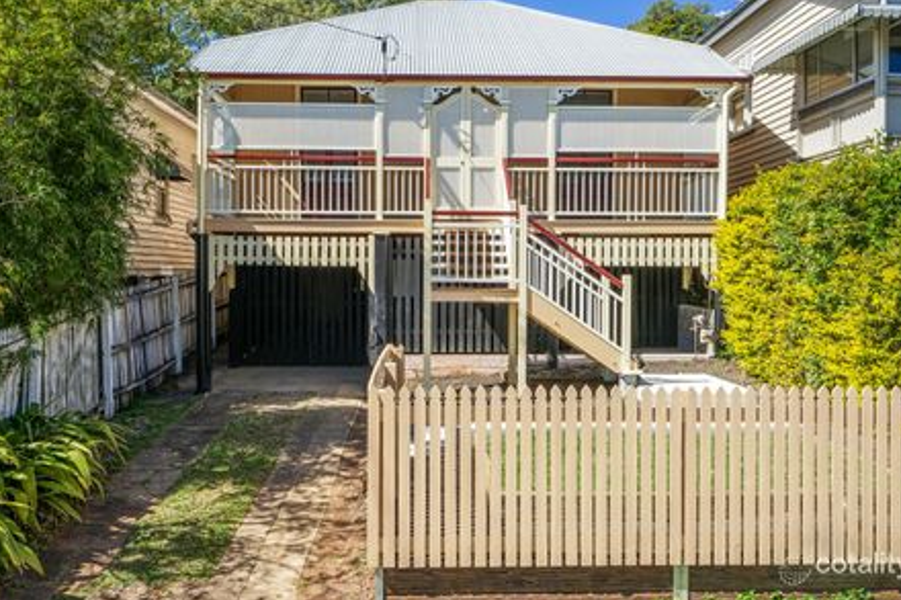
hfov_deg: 60.3
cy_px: 286
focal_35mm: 31
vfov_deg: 42.3
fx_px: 776
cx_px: 463
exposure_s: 1/25
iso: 250
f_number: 16
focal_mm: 29
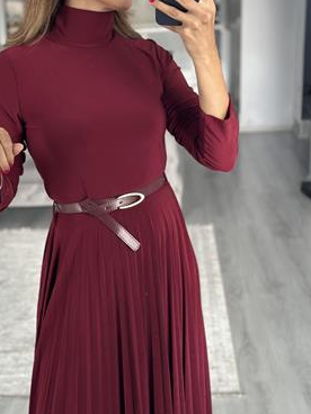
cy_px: 154
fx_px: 791
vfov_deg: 29.3
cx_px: 103
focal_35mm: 66
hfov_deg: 22.2
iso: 160
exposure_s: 1/60
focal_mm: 6.86
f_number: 1.78
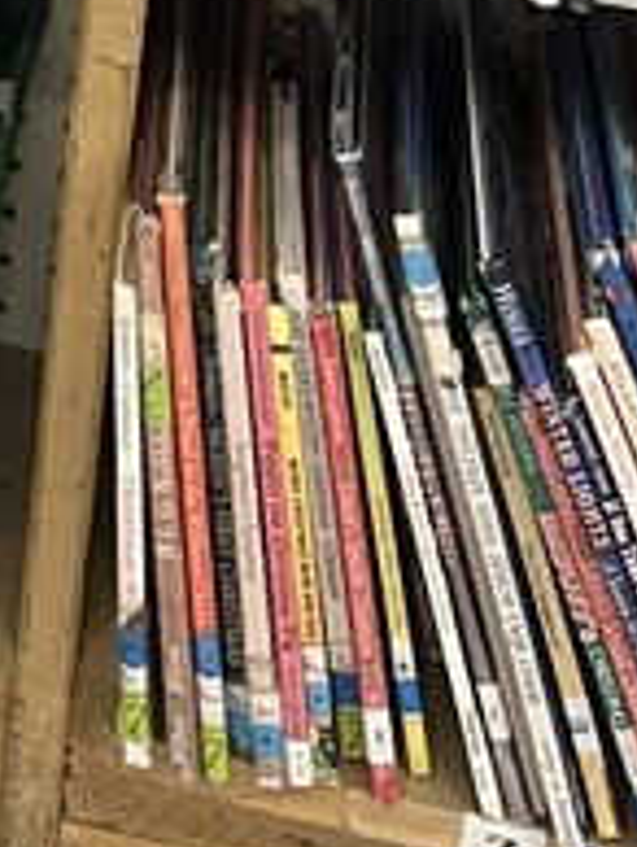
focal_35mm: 137
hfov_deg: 9.7
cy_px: -1013
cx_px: -816
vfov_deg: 12.2
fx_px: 3354
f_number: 1.6
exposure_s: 1/60
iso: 125
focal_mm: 5.1
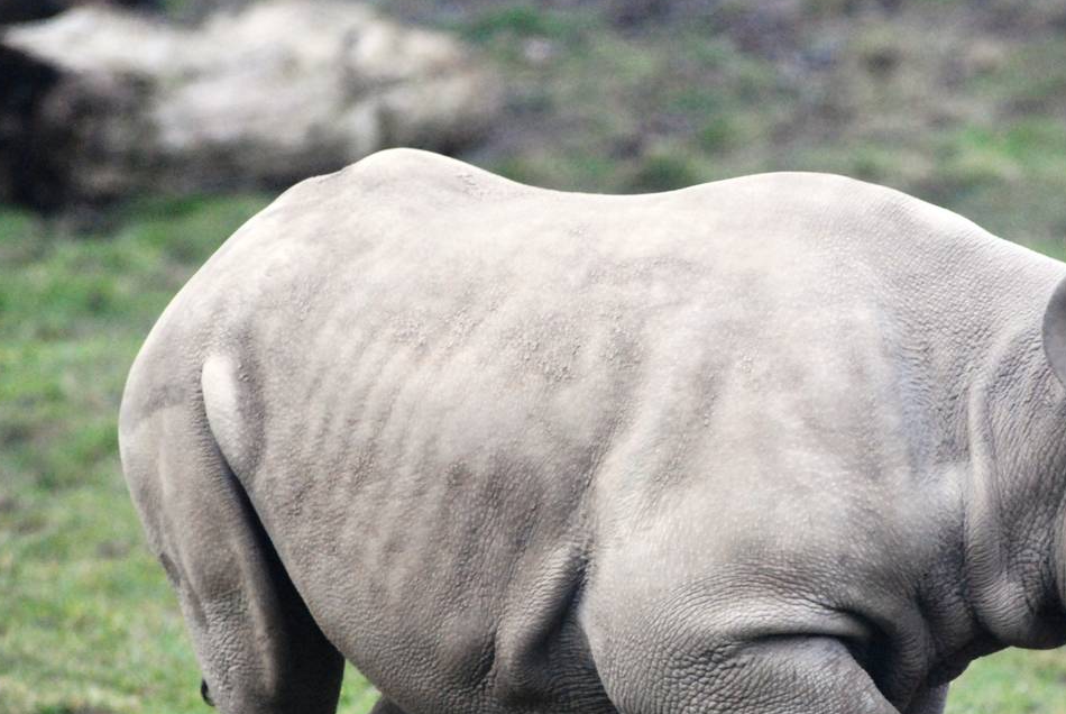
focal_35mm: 493
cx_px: 776
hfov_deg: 4.2
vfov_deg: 2.8
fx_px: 14611
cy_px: 589
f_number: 5
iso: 1600
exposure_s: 1/500
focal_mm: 195
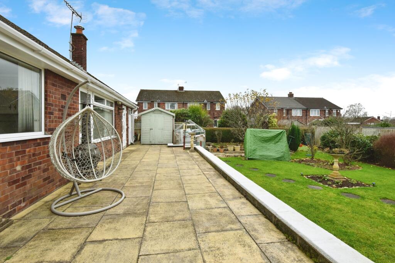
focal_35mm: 16
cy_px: 132
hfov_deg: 96.7
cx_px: 198
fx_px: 176
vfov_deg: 73.8
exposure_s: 1/100
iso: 500
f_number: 9
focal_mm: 16
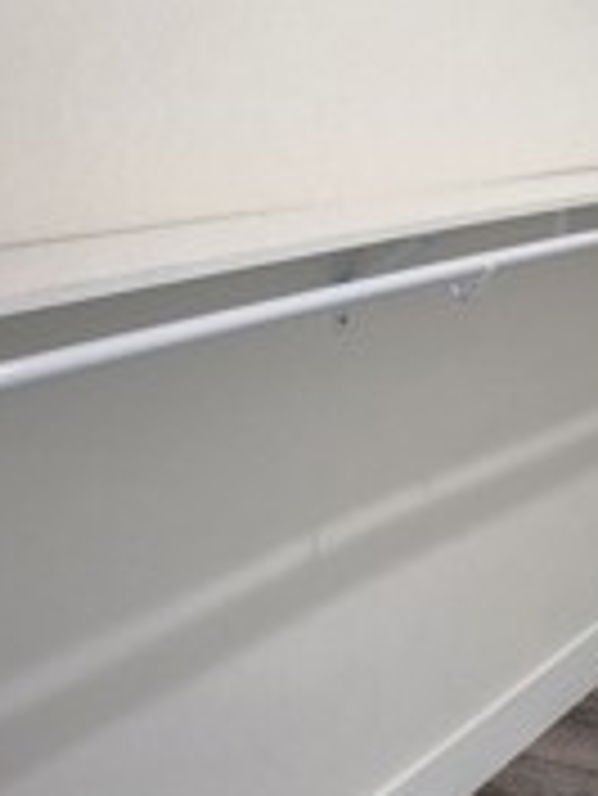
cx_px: 877
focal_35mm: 47
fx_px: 1081
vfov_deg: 39.8
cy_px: 247
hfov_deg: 24.6
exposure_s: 1/60
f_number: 2.2
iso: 200
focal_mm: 2.2
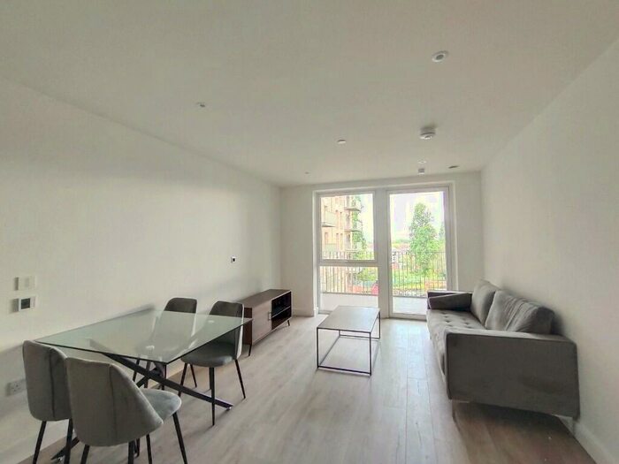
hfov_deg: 94.5
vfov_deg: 78.1
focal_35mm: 16
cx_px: 310
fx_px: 286
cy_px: 232
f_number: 2.2
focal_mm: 1.64
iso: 76
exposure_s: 1/100
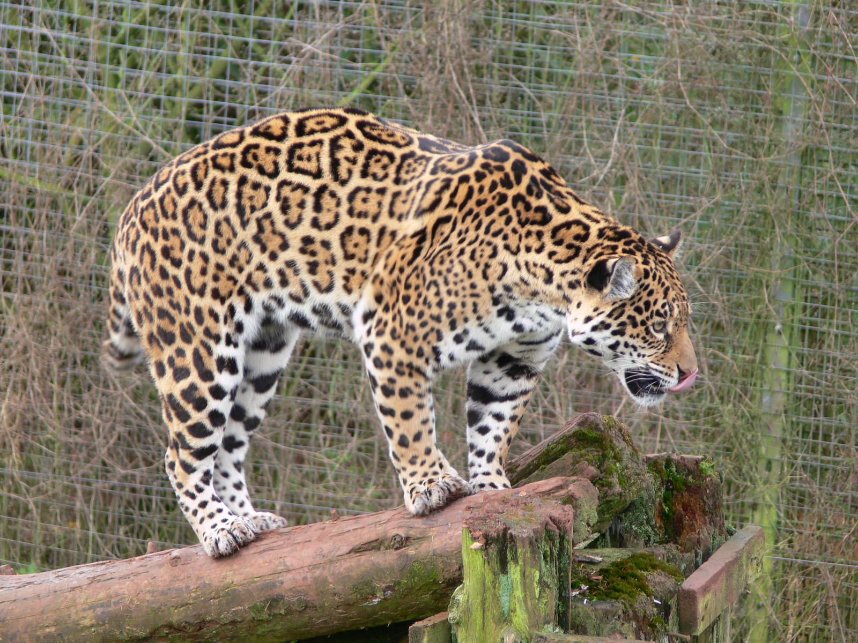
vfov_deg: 3.5
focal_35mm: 420
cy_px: 322
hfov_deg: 4.7
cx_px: 429
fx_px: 10410
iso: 80
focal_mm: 88.8
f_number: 3.7
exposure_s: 1/40
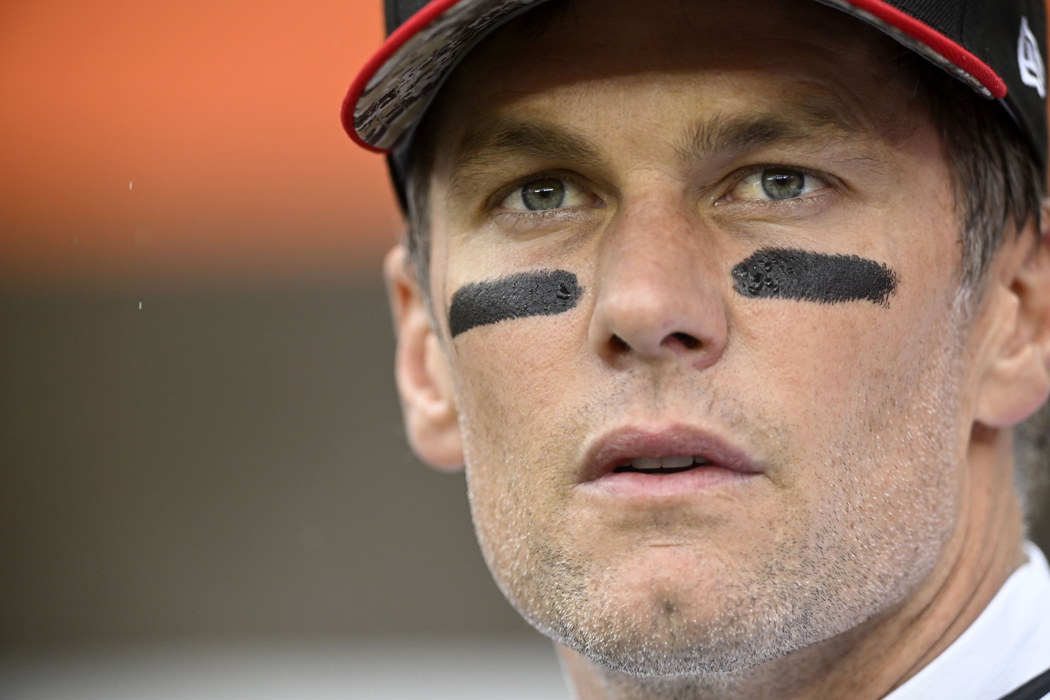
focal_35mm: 560
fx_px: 16332
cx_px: 525
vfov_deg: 2.5
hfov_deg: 3.7
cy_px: 350
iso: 2000
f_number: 4
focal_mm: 560
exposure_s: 1/1250
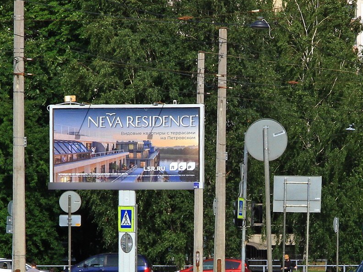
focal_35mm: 908
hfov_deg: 2.2
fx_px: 9522
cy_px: 258
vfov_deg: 1.6
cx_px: 312
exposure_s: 1/160
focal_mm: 92
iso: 250
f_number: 16
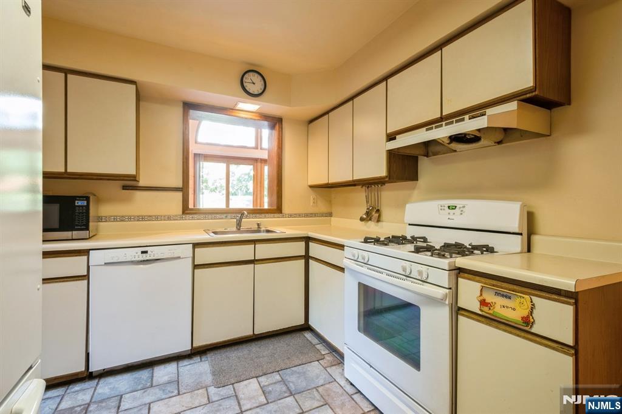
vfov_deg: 77.3
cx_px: 311
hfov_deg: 100.4
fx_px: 259
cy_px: 207
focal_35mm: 15
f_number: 11
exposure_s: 2.5
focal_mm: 10
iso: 100
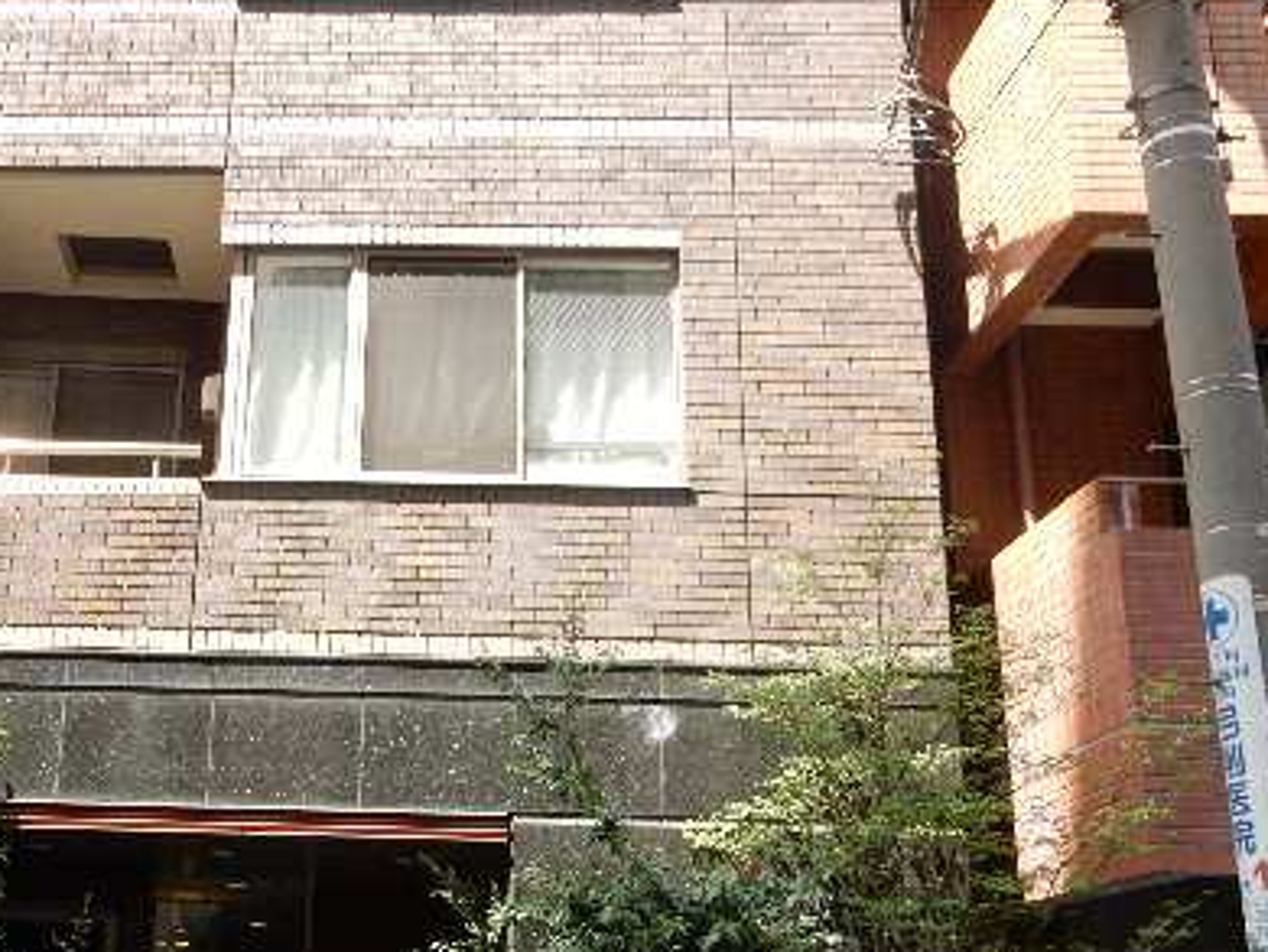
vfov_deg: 35.0
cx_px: 397
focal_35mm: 41
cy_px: 585
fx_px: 1503
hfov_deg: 44.9
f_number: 3.7
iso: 125
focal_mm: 4.5
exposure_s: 1/125
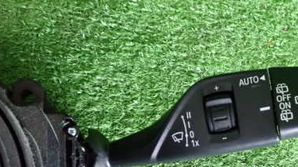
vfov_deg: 21.3
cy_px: 117
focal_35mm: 56
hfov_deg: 36.6
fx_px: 442
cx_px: 211
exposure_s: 1/60
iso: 1250
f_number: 2.4
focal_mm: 5.79
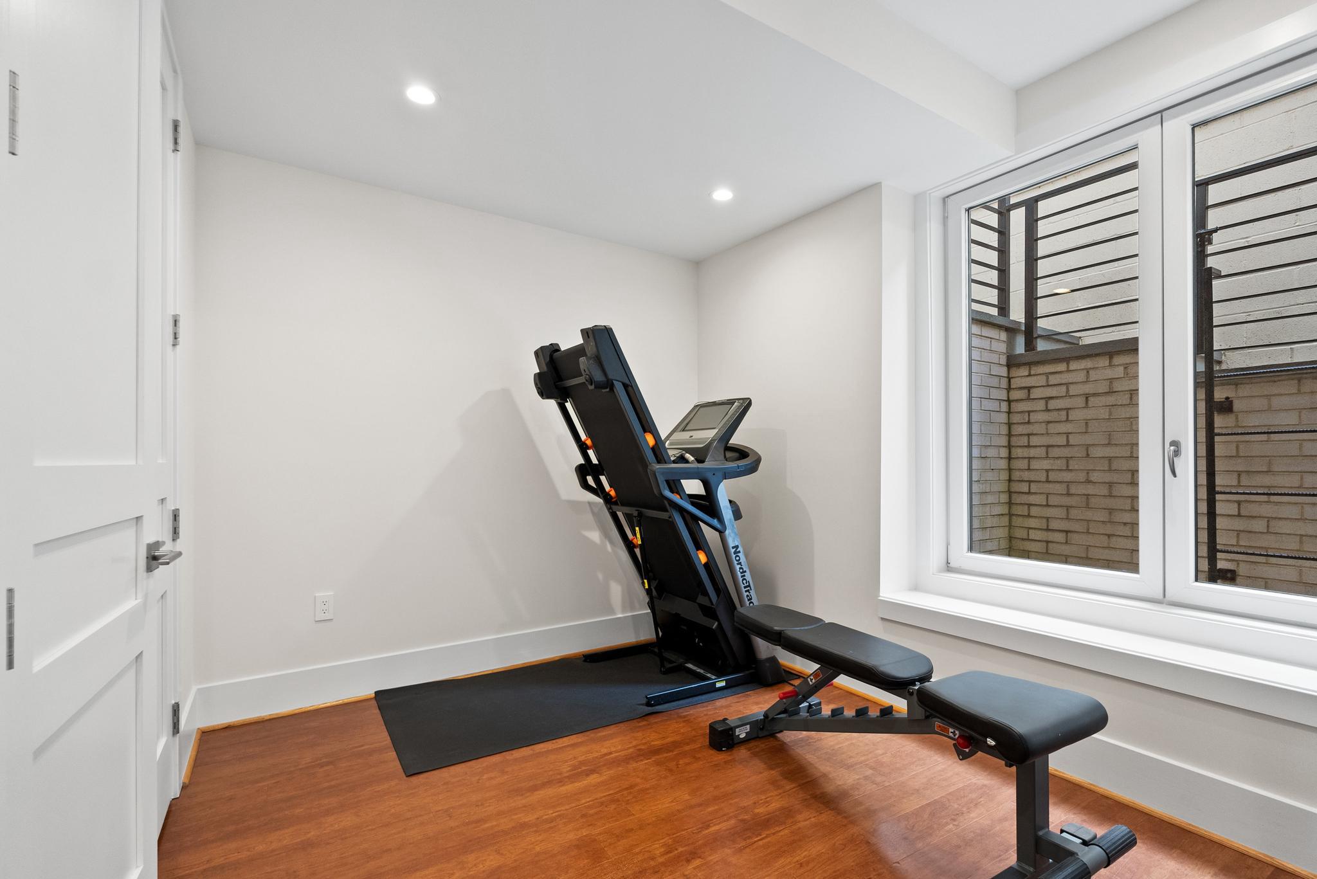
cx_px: 658
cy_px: 440
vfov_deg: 72.1
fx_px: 604
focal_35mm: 16
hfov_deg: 95.0
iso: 800
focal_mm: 16.5
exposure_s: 1/25
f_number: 4
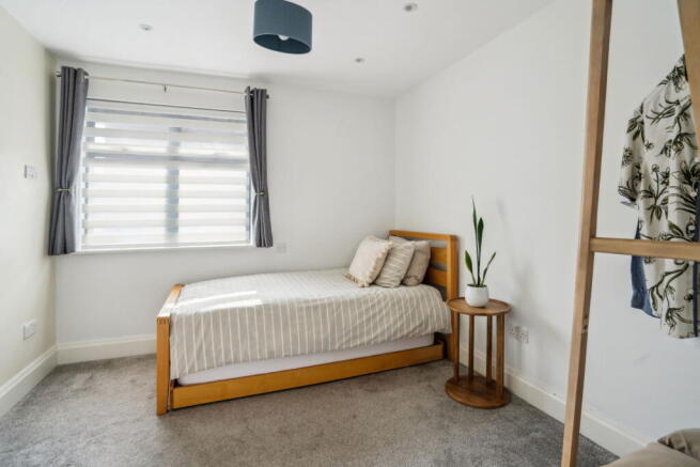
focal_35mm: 16
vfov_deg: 73.8
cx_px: 350
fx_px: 311
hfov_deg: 96.7
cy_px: 234
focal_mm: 16
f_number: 8
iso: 640
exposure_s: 1/50
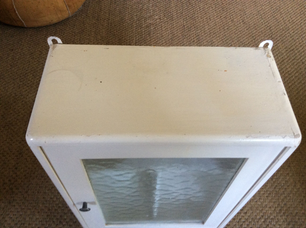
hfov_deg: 56.9
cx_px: 153
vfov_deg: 44.1
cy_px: 114
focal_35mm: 32
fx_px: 282
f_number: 2.4
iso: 100
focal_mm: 3.3
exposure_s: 1/25
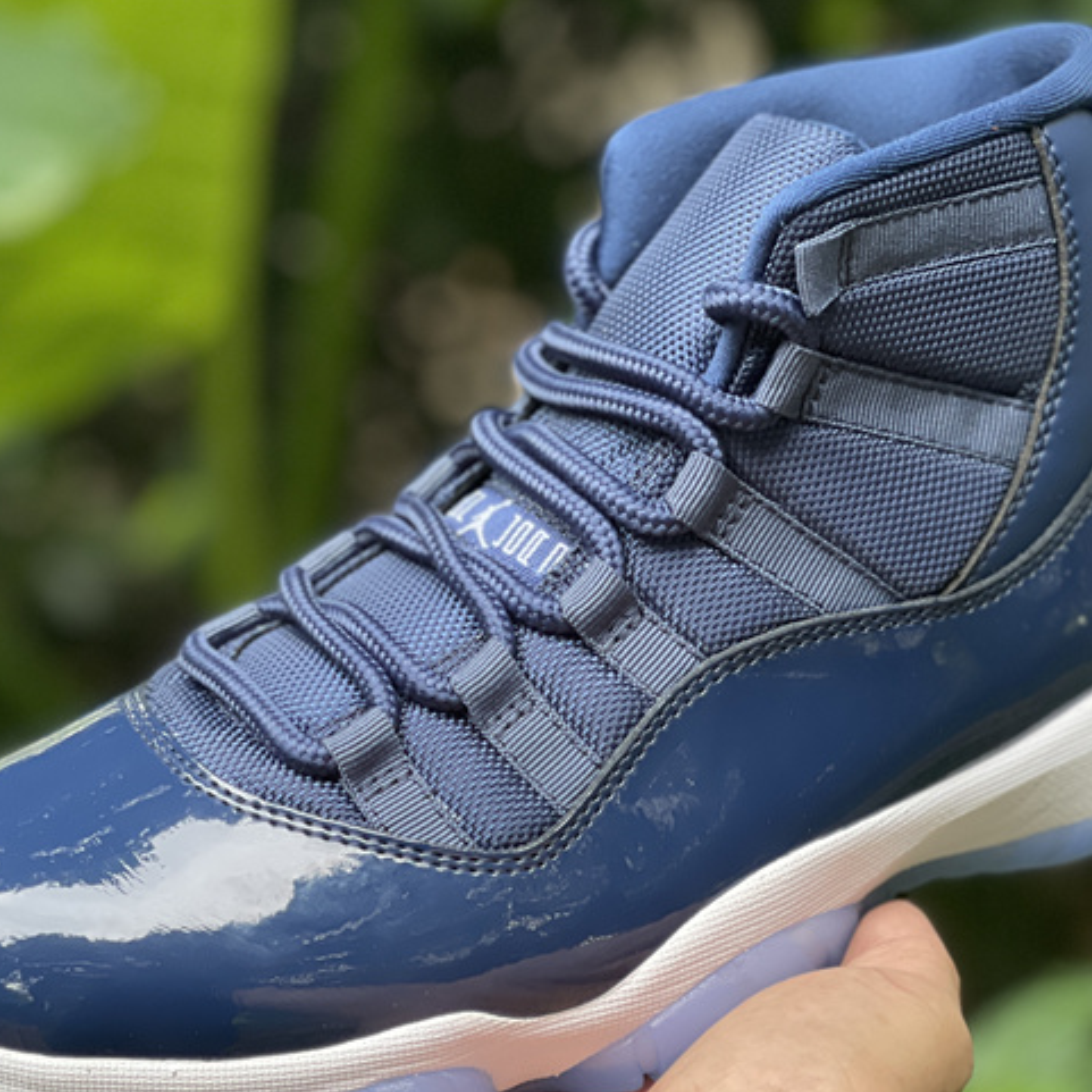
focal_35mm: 87
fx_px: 3105
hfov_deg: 19.9
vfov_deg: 19.9
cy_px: 619
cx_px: 497
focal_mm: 7.5
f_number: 2.2
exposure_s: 1/121
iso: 160
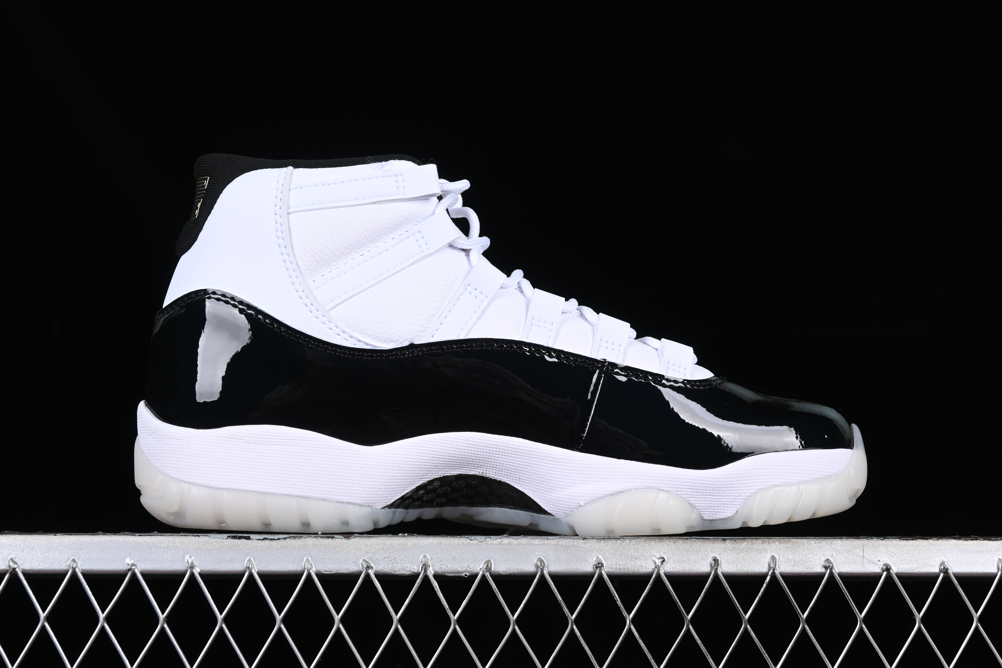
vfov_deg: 18.2
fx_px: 2087
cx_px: 501
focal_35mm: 75
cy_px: 334
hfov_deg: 27.0
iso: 160
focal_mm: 50
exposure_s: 1/80
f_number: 8
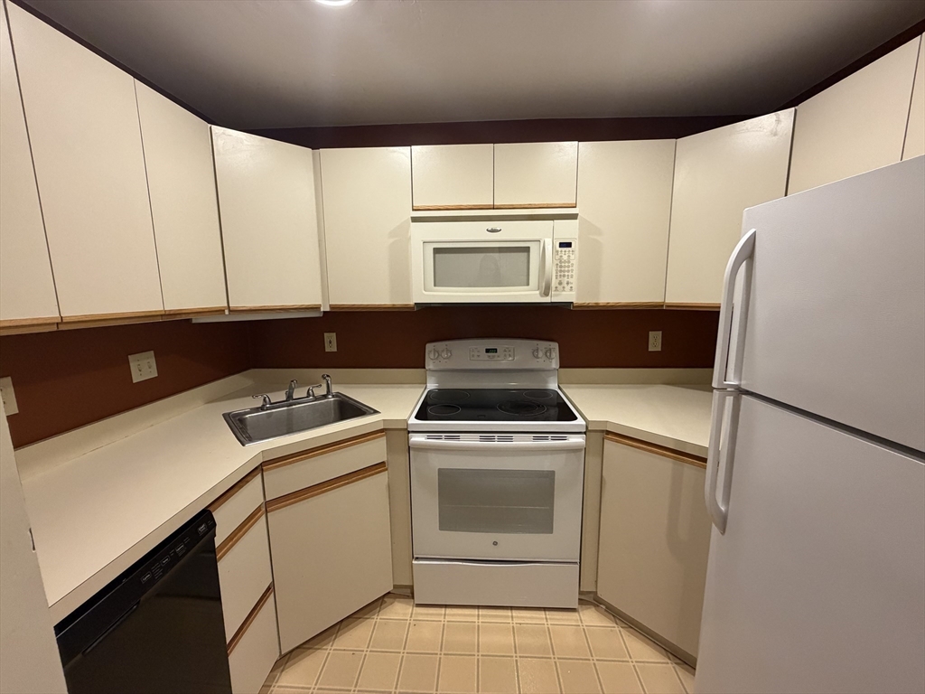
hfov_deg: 102.1
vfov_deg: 85.7
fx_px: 374
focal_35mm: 14
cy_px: 347
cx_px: 462
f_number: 2.2
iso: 320
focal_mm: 2.22
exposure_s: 1/120
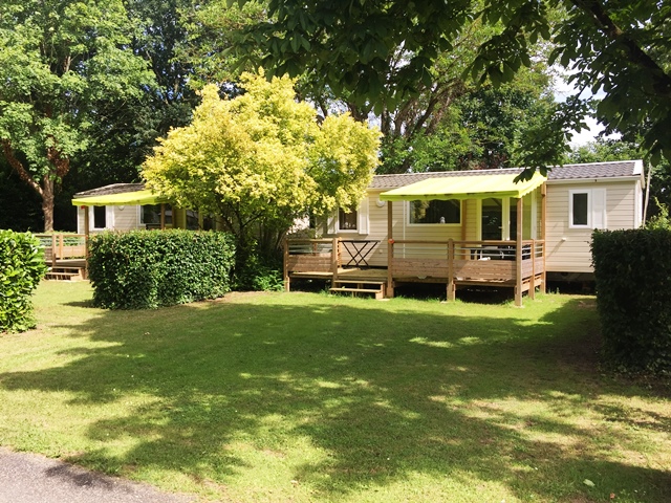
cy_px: 252
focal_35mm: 29
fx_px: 562
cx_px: 336
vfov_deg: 48.2
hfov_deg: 61.7
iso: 32
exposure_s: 1/746
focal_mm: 4.15
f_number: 2.2
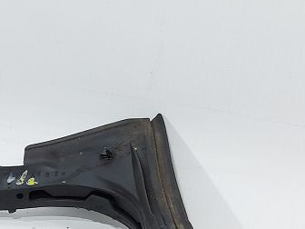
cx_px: -60
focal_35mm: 99
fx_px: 872
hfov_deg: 18.8
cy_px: 290
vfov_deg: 14.4
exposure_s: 1/50
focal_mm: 5.23
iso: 50
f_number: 1.8
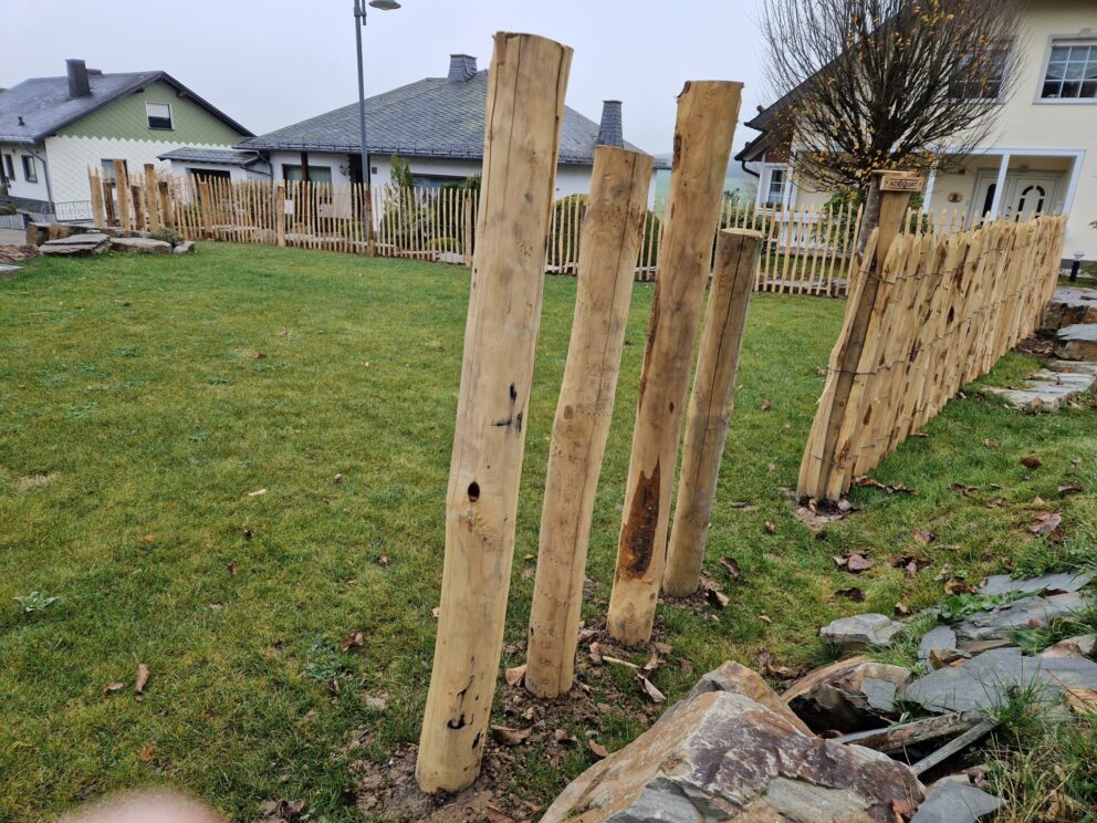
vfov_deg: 58.9
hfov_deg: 73.9
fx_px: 729
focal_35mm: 23
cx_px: 548
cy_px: 412
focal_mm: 5.4
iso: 50
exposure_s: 1/162
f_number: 1.8
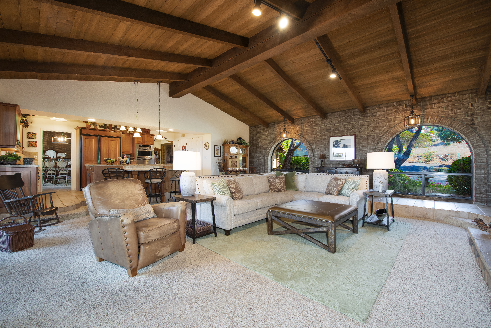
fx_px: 205
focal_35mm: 15
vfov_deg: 77.4
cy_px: 164
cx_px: 246
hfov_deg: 100.4
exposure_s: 1/15
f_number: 8
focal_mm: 15
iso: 320
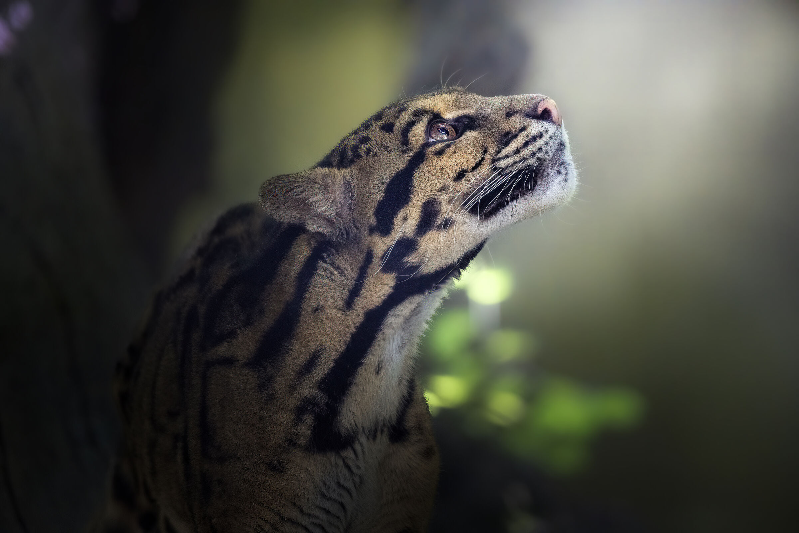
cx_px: 400
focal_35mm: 500
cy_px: 266
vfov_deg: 2.7
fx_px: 11096
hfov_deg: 4.1
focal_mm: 500
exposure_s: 1/320
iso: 12800
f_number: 5.6
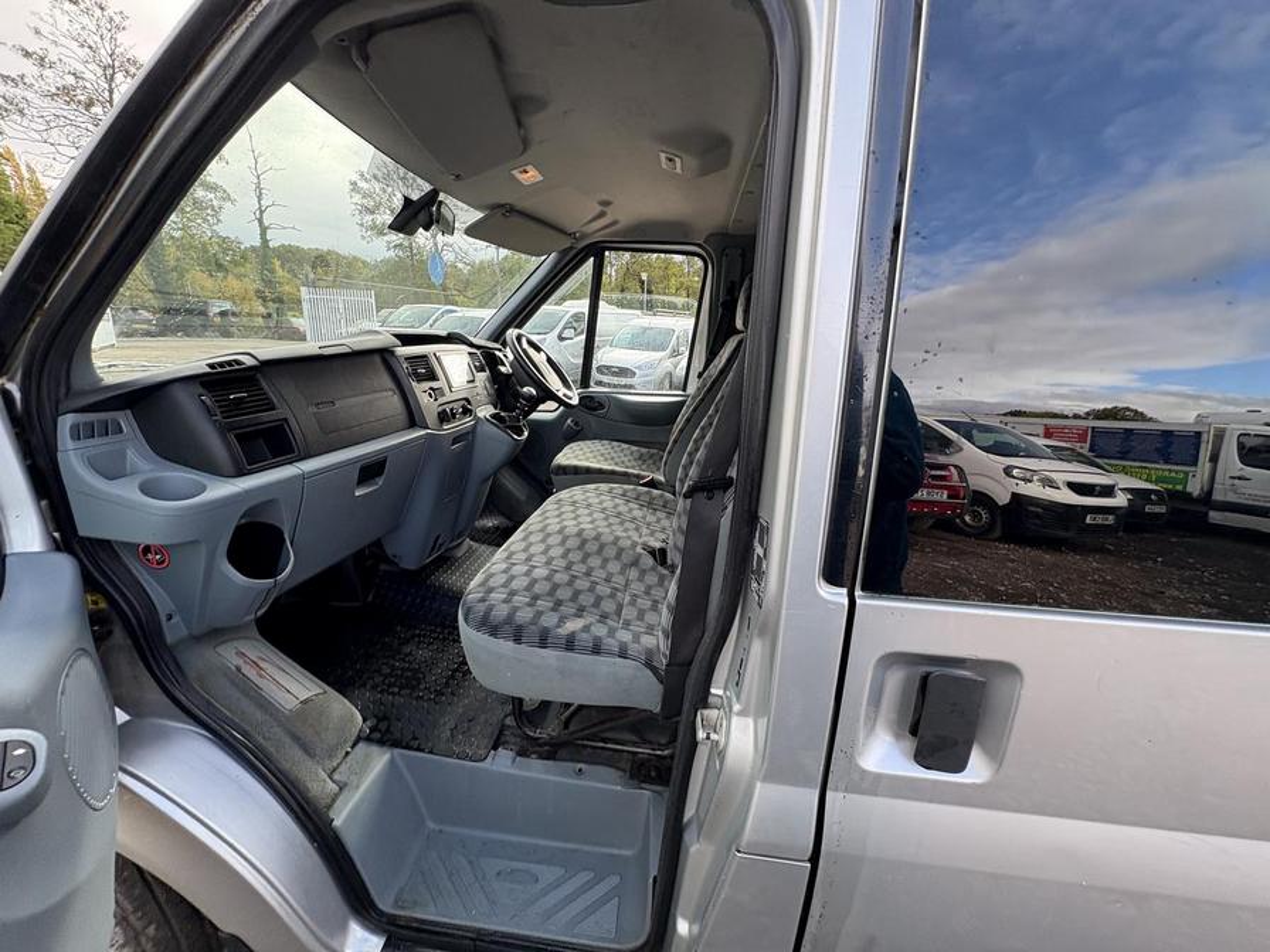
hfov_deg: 102.1
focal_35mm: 14
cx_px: 635
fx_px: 514
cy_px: 476
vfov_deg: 85.7
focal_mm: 2.22
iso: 40
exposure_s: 1/102
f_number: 2.2
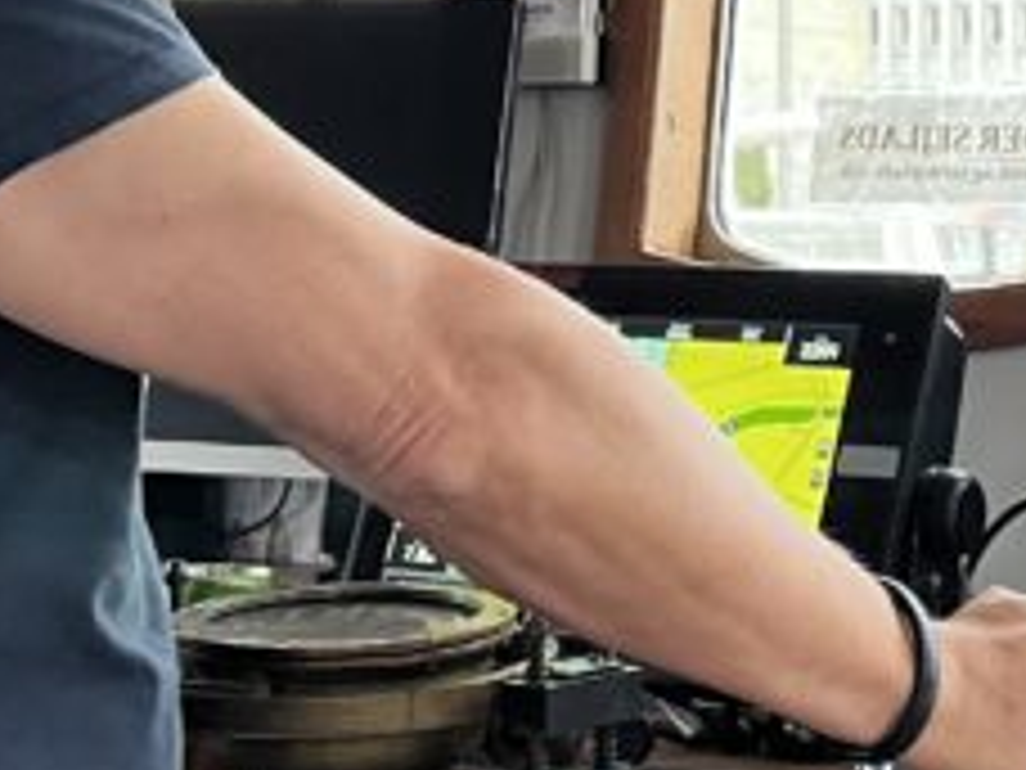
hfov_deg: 16.8
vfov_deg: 12.5
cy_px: 9
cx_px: 522
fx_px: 3468
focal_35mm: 117
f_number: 1.6
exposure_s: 1/60
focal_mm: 5.1
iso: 125
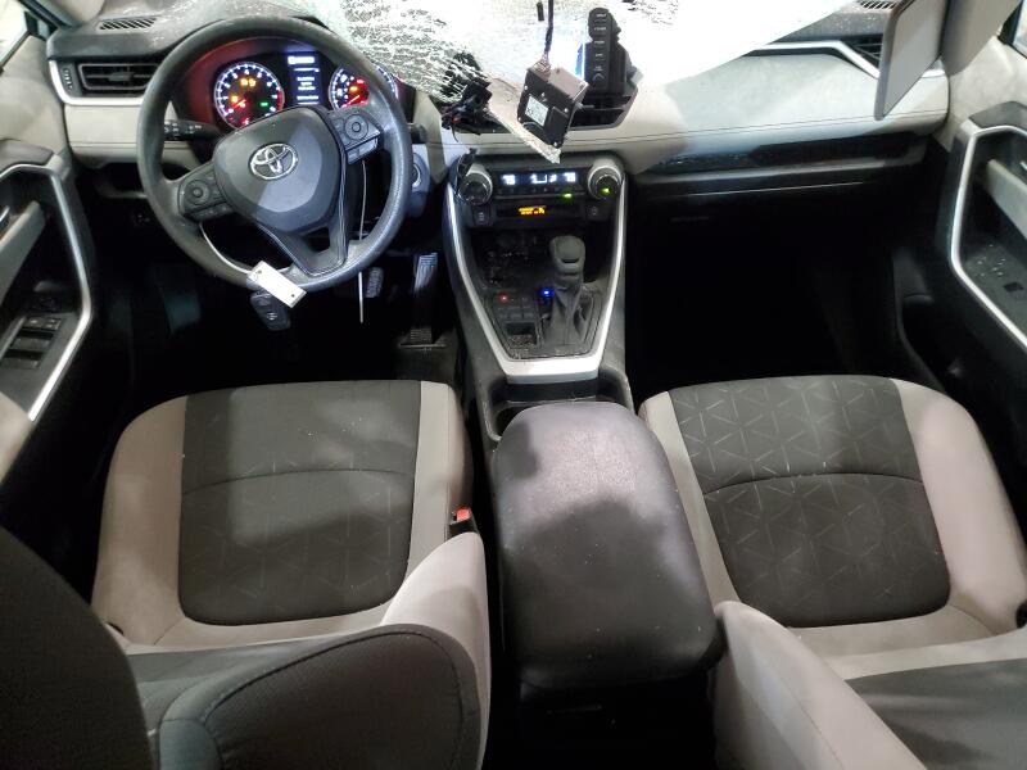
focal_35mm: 26
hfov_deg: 67.3
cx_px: 514
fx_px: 771
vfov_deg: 53.1
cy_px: 385
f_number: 1.5
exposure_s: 1/15
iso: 383
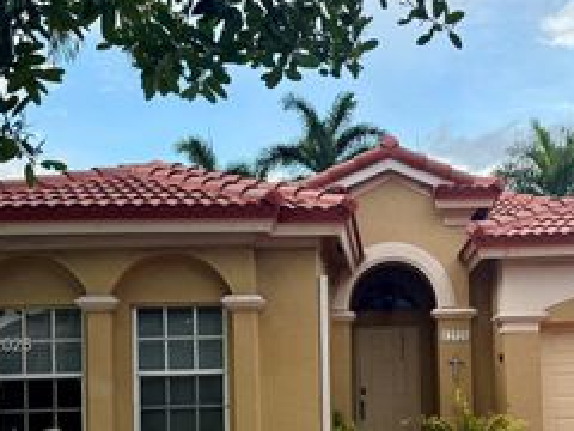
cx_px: 397
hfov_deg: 37.6
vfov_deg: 28.5
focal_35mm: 50
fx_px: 829
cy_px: 346
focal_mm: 6.76
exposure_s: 1/722
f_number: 1.78
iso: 100
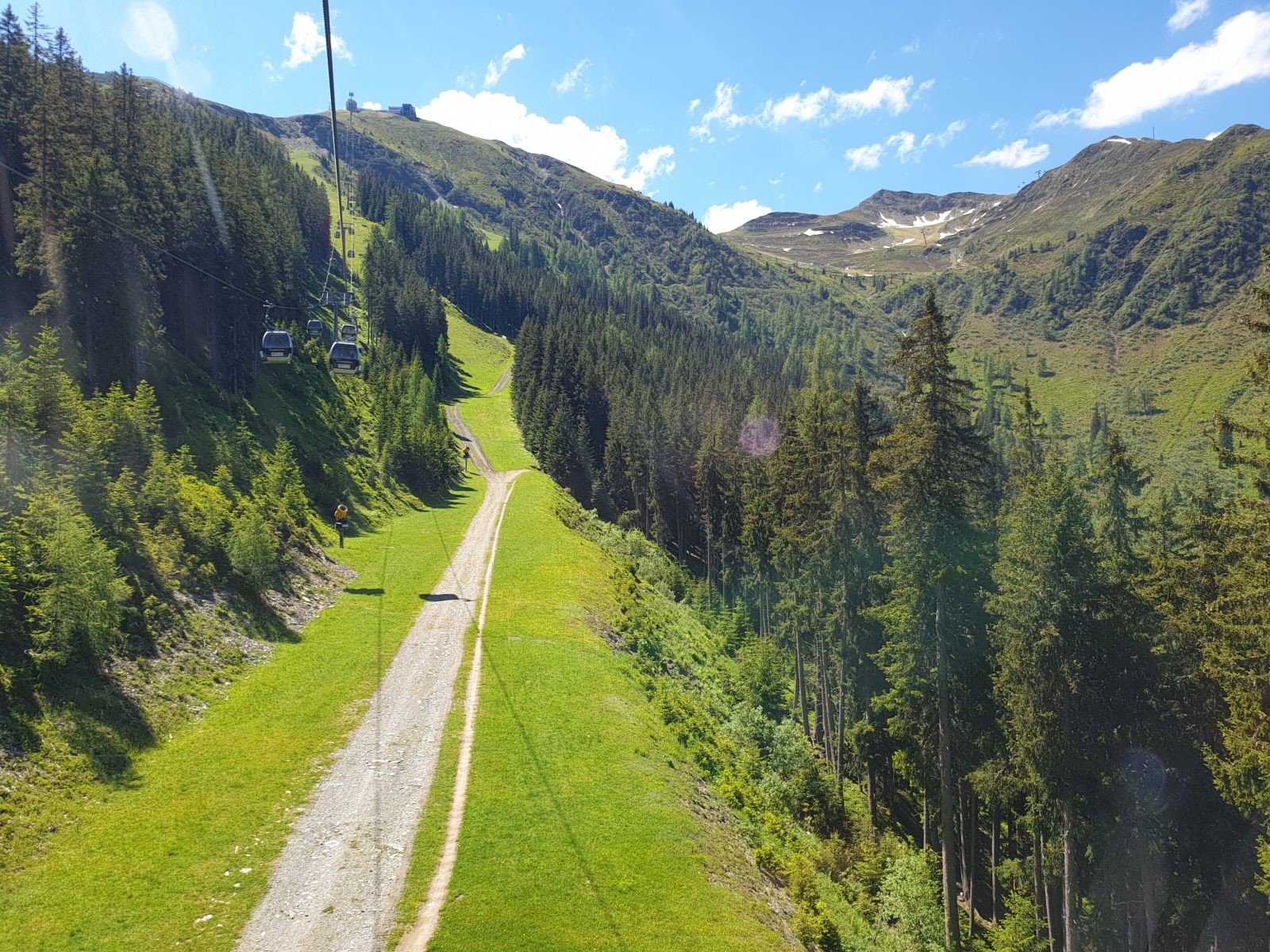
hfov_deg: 67.3
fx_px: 954
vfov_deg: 53.1
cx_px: 635
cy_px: 476
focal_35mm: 26
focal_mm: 4.3
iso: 50
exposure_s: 1/369
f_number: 2.4
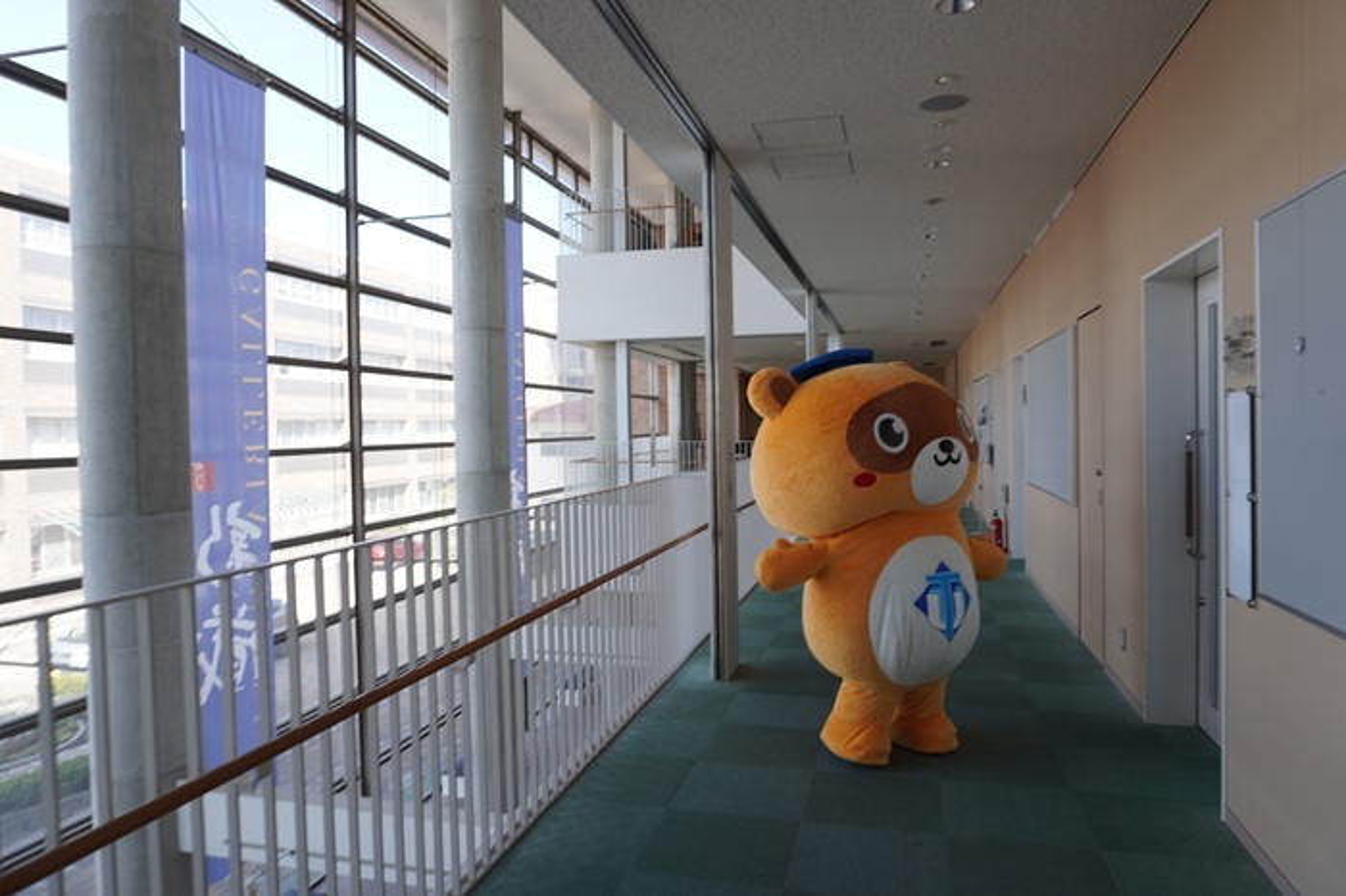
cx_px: 673
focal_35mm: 24
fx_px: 897
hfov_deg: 73.8
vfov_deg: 53.1
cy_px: 448
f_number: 5.6
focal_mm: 16
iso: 100
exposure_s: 1/80
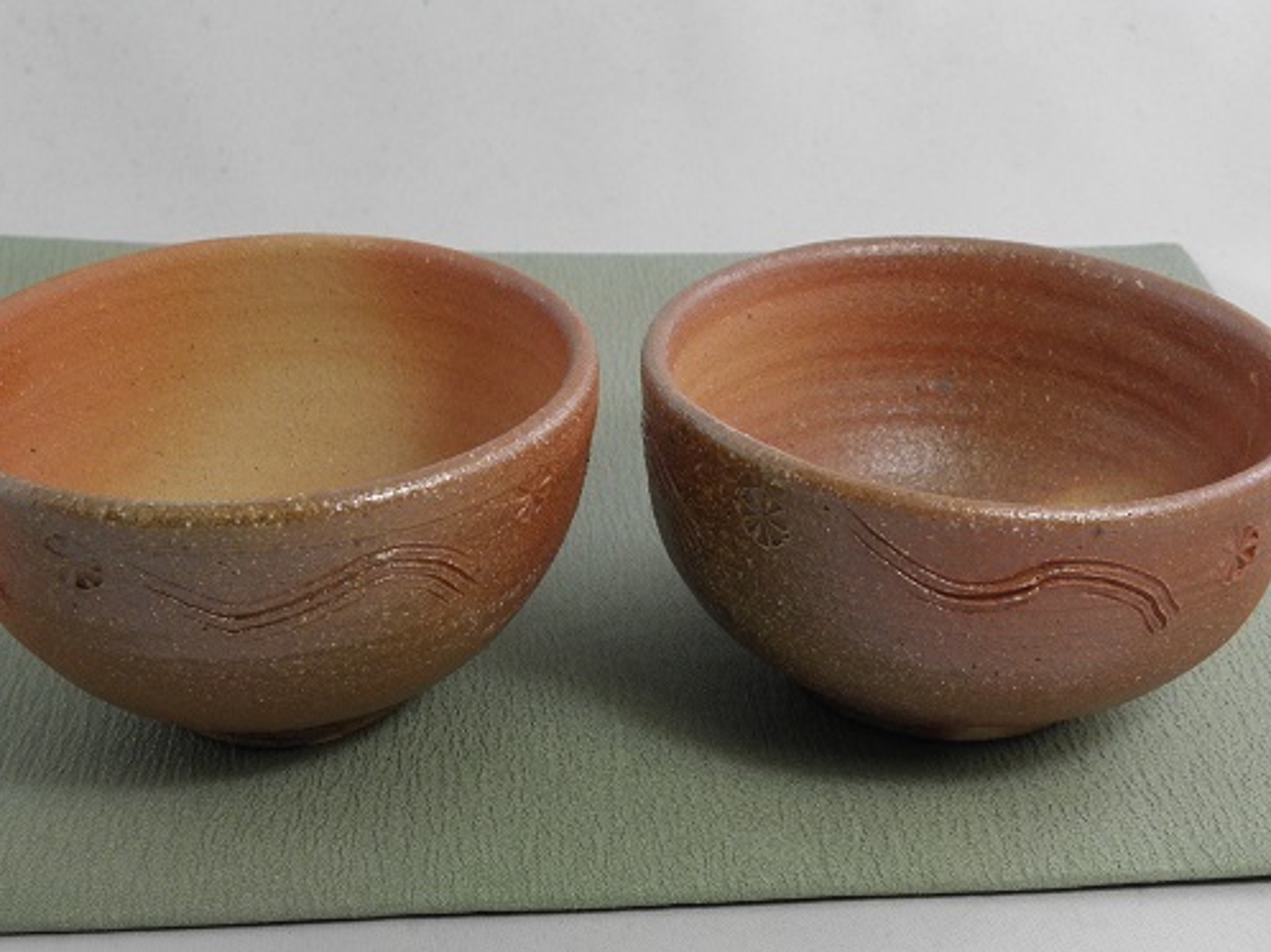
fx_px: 1982
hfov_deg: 35.6
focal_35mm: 54
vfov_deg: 27.0
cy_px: 551
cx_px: 618
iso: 125
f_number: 3.3
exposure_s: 1/30
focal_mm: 7.59
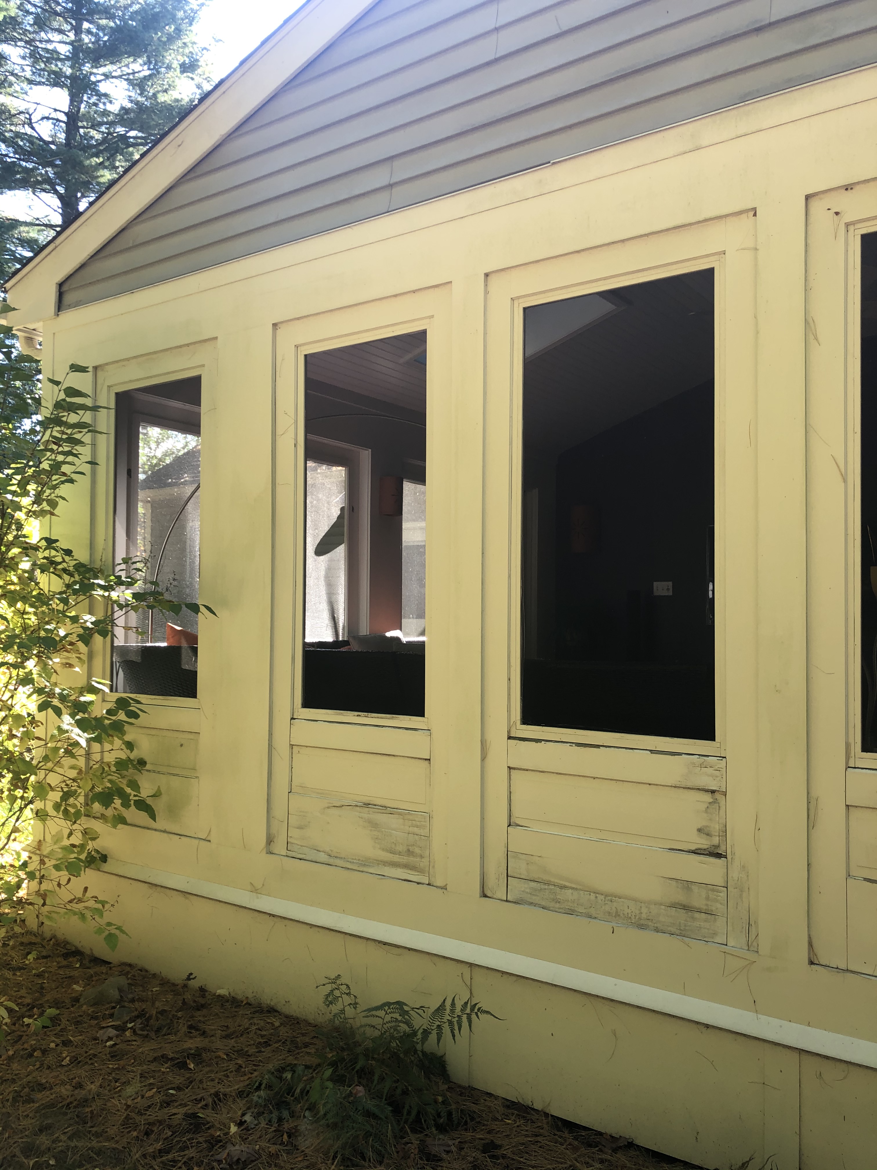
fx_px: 946
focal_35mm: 28
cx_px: 438
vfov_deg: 63.4
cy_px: 585
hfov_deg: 49.7
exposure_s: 1/120
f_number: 1.8
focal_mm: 3.99
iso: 20
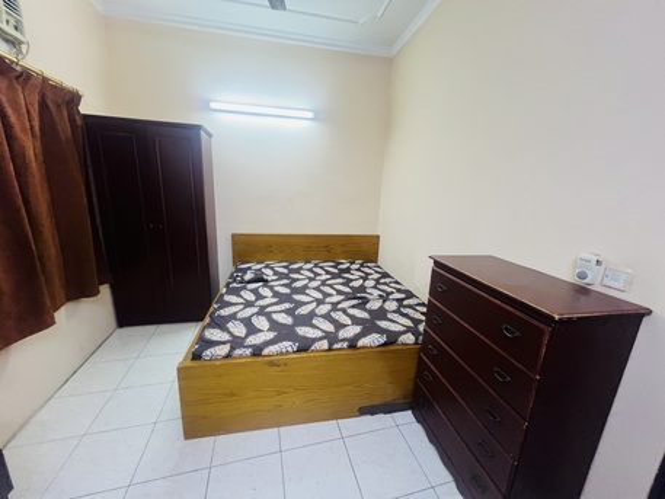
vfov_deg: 89.9
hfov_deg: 106.2
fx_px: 250
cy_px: 250
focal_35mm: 13
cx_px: 332
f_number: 1.8
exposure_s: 1/50
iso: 400
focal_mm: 1.57
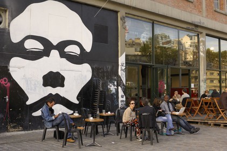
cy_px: 76
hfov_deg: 41.1
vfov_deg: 28.0
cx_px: 114
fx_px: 302
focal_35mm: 48
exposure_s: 1/100
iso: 160
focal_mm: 32
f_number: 4.8
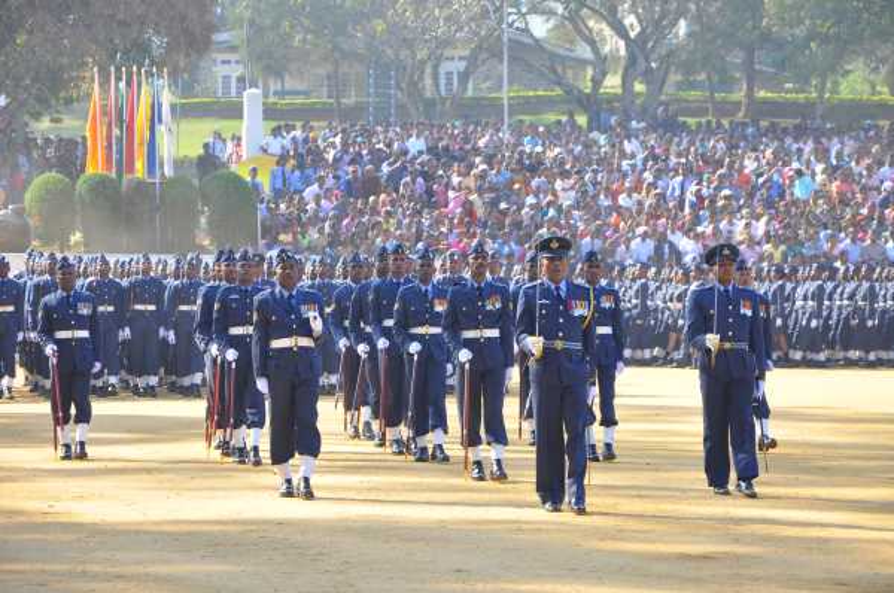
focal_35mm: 158
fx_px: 3905
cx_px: 447
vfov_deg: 8.7
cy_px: 296
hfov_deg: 13.1
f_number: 8
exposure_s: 1/125
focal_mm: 105
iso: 200
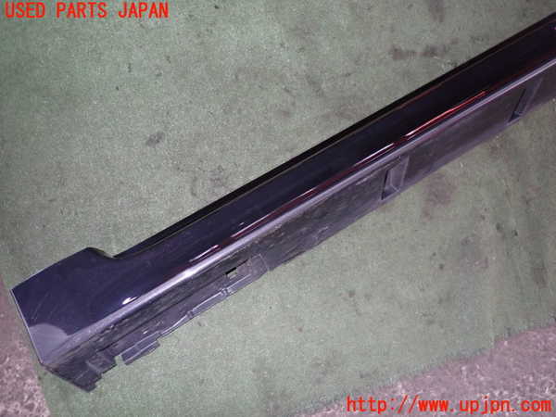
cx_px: 278
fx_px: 402
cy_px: 208
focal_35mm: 25
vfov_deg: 54.9
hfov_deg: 69.4
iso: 250
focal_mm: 4.5
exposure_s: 1/30
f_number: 2
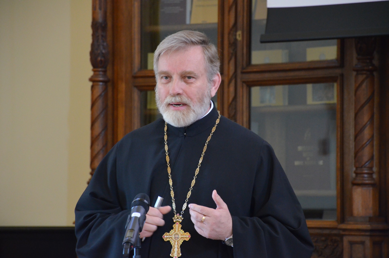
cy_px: 129
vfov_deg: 6.5
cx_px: 194
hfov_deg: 9.8
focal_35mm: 210
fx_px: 2265
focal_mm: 140
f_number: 5.6
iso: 3200
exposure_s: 1/25
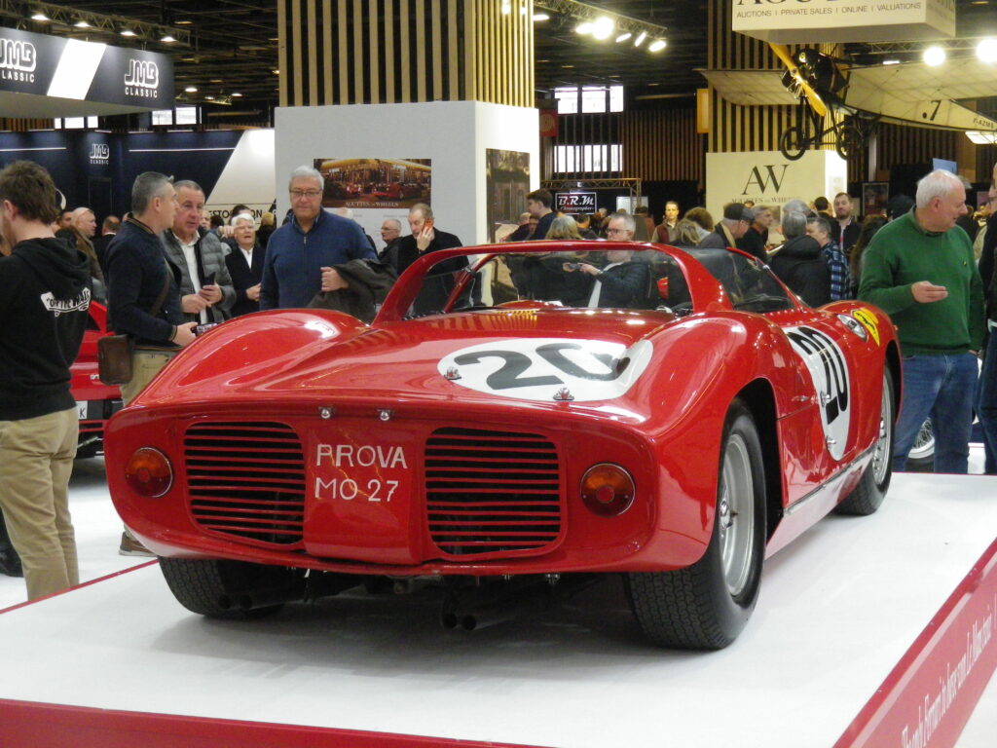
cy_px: 374
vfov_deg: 20.7
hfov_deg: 27.4
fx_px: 2045
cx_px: 498
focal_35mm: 71
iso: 500
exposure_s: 1/60
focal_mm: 12.5
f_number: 4.9
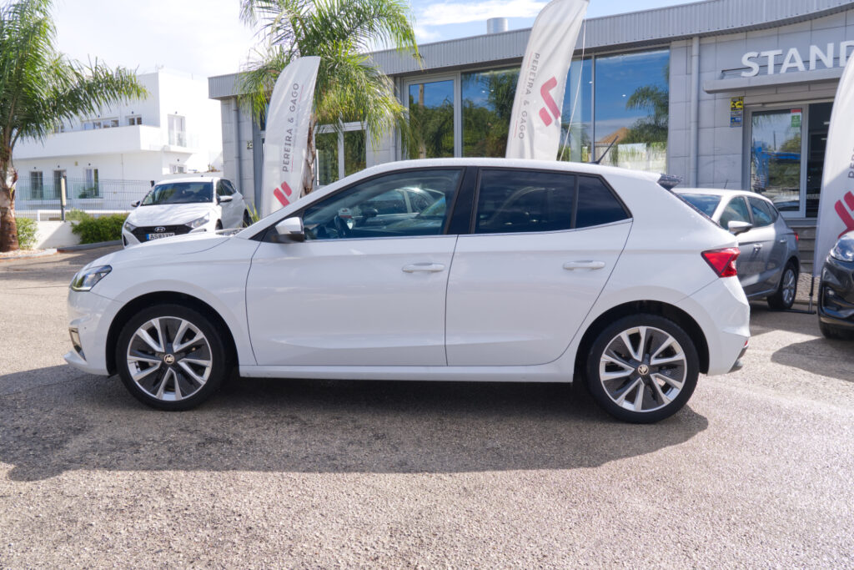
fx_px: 712
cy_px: 285
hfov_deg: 61.9
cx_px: 427
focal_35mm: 30
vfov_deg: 43.6
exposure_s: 1/180
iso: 160
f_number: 10
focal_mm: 20.3
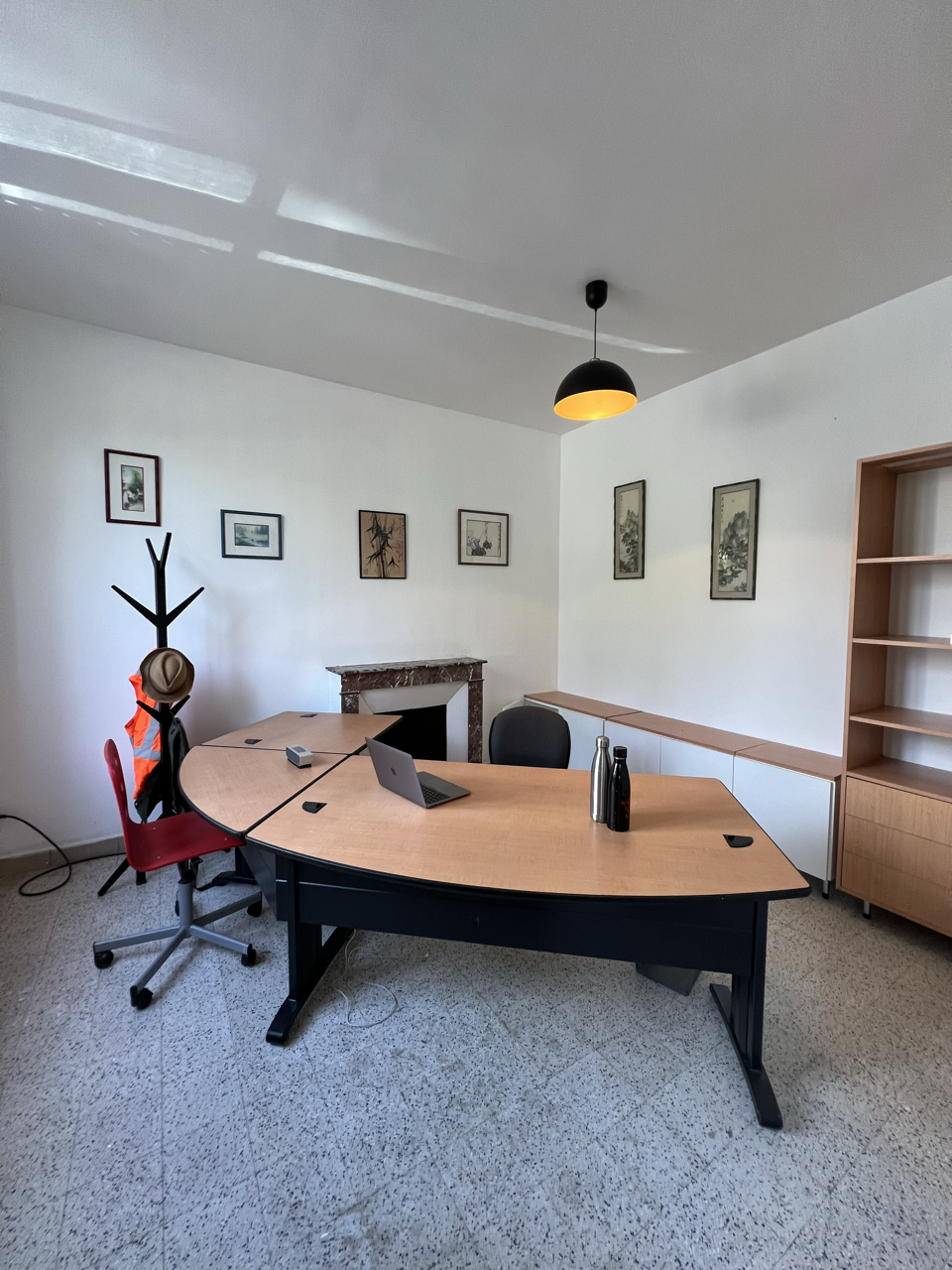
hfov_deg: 89.9
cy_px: 635
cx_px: 476
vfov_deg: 106.2
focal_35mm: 13
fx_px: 477
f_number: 1.8
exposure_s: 1/100
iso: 125
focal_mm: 1.57
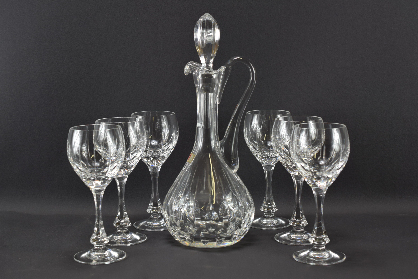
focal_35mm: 60
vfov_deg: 22.7
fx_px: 697
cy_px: 140
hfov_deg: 33.4
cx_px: 209
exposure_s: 1/125
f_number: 5.6
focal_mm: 40
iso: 400
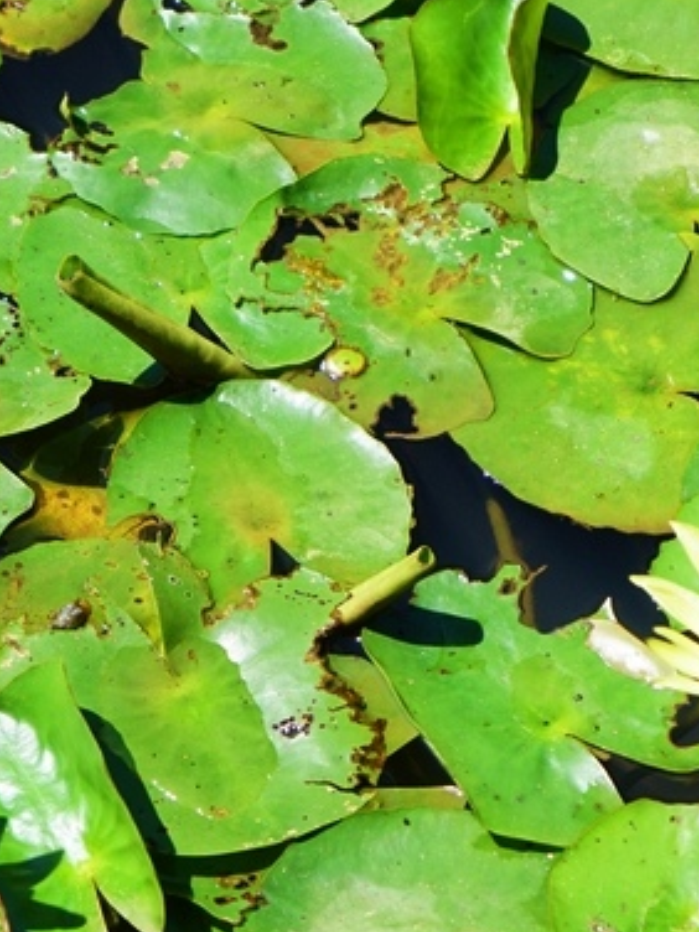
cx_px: 300
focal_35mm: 216
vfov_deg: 9.1
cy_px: 579
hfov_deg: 6.9
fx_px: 5824
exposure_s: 1/320
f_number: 5.6
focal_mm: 55
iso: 100
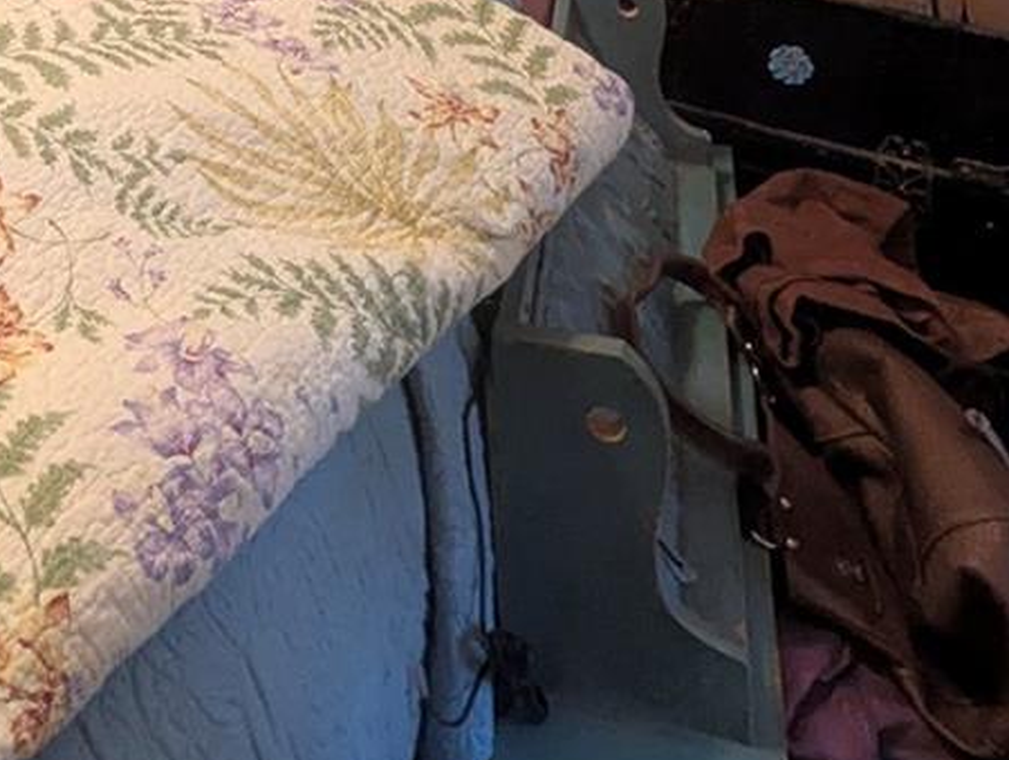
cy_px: -372
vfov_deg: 24.6
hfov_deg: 36.9
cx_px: 0
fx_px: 1343
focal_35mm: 46
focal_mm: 1.95
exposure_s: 1/24
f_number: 2.2
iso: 531
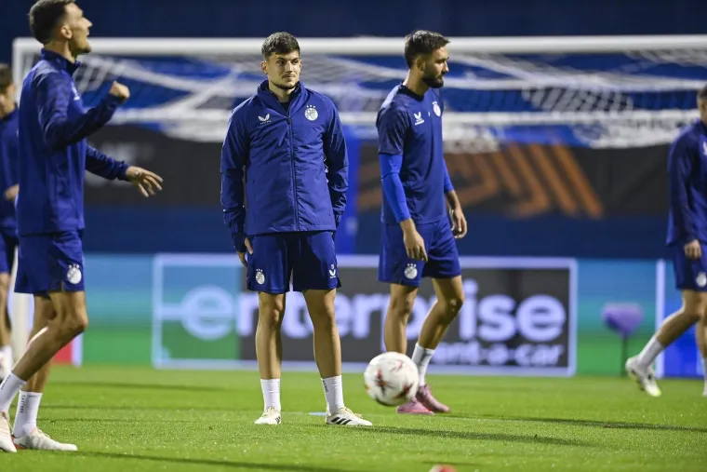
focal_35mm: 400
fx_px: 7857
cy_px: 236
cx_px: 354
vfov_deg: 3.4
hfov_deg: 5.2
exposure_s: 1/1600
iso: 4000
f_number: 2.8
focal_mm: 400
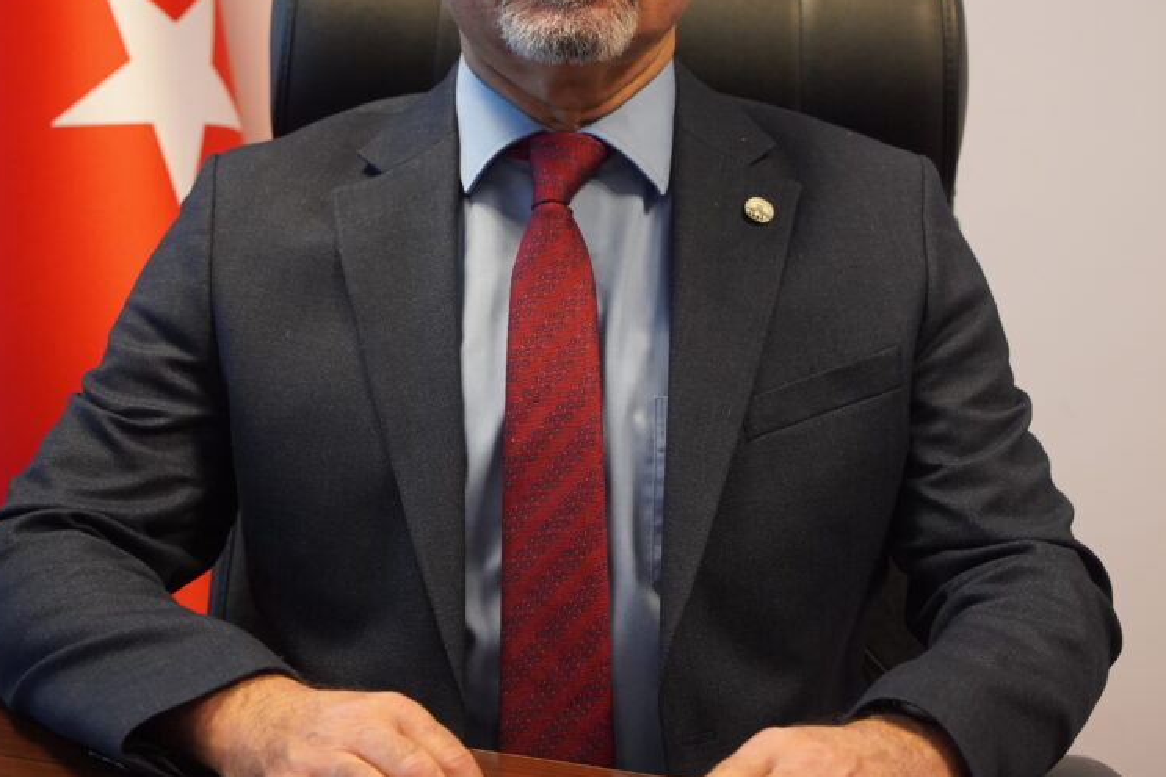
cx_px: 581
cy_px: 247
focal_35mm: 74
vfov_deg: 18.4
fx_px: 2397
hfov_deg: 27.3
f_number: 4
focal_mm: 43
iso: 2500
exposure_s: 1/160
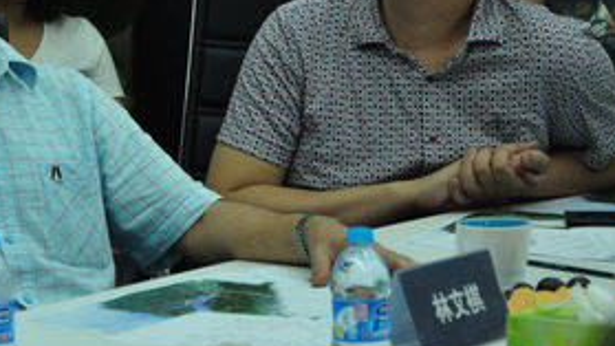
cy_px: 35
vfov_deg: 5.1
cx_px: 137
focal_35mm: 239
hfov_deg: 9.0
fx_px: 3897
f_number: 5.6
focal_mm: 85
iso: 2500
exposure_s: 1/125
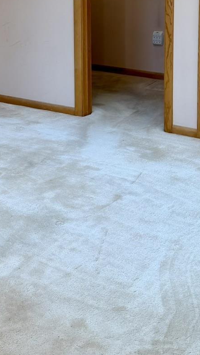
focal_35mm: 68
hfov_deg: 17.5
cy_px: 37
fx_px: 641
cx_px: 16
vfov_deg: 29.7
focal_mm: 6.76
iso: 125
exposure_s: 1/120
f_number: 1.78
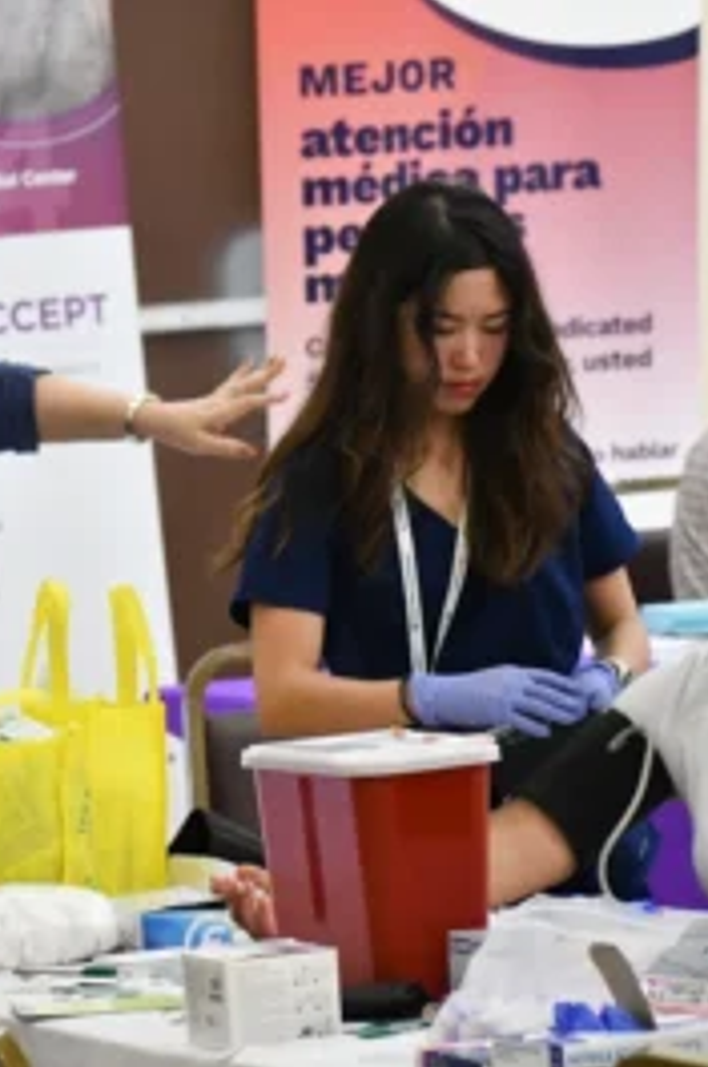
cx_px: 101
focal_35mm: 263
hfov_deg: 5.2
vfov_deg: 7.8
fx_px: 7778
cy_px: 534
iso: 8000
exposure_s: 1/200
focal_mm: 116
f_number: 6.3
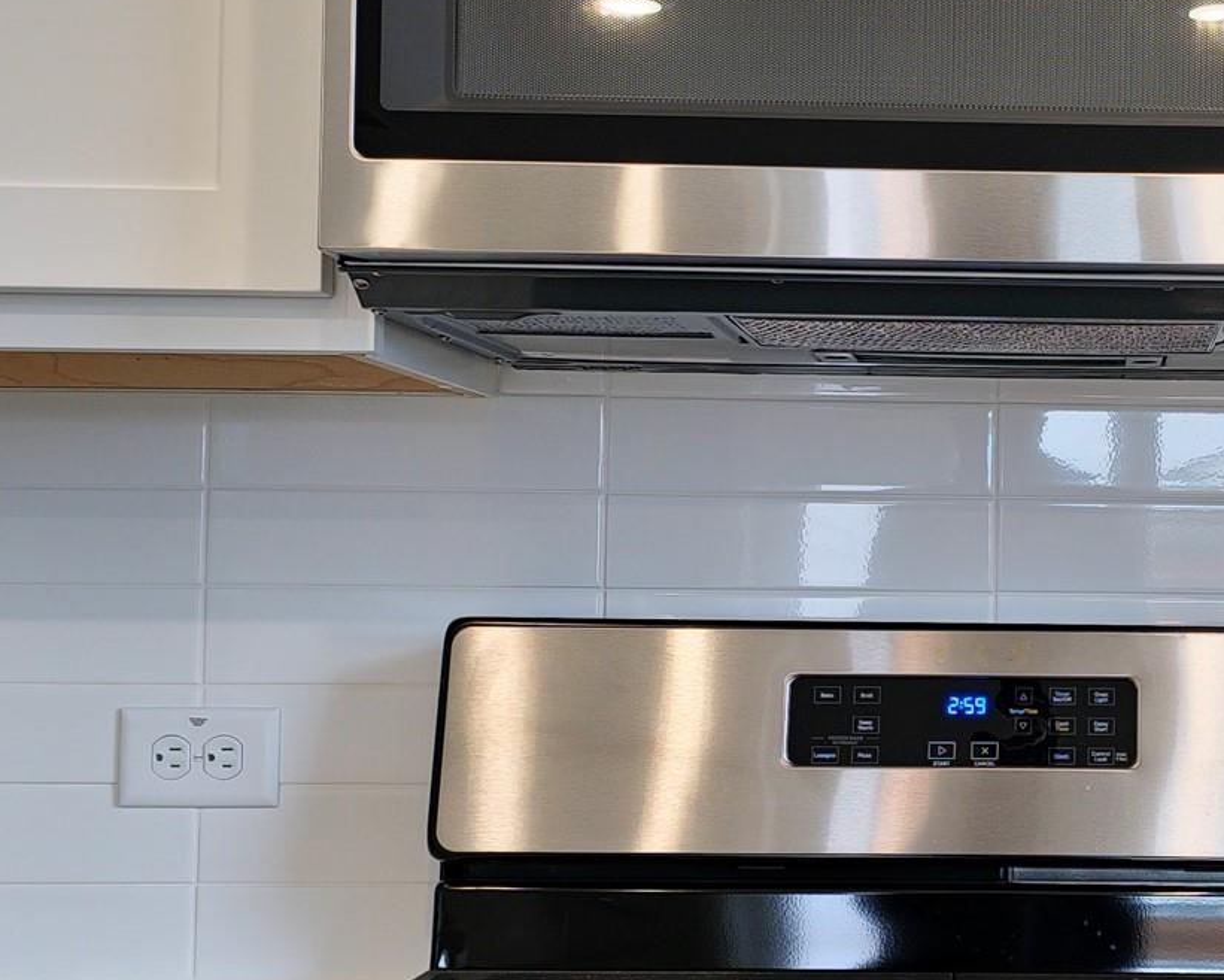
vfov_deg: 27.1
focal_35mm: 56
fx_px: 2029
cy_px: 530
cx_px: 1120
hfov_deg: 31.8
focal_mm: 6.3
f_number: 1.7
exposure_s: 1/120
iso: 200
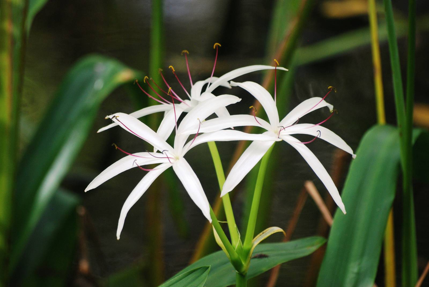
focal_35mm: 360
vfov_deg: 3.8
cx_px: 214
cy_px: 144
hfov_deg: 5.7
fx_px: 4295
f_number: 5.3
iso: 400
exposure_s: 1/250
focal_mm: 240
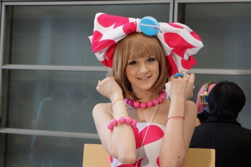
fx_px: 543
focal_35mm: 78
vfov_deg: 17.5
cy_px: 84
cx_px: 126
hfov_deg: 26.0
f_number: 5
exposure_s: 1/80
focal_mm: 52
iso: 200
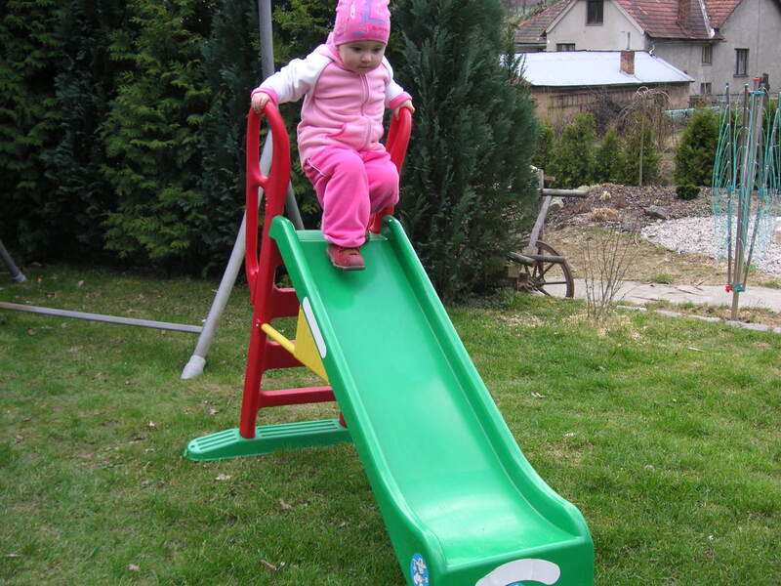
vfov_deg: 32.9
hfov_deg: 42.9
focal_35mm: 44
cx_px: 390
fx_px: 993
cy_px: 293
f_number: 3.1
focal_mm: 7.3
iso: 50
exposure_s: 1/125
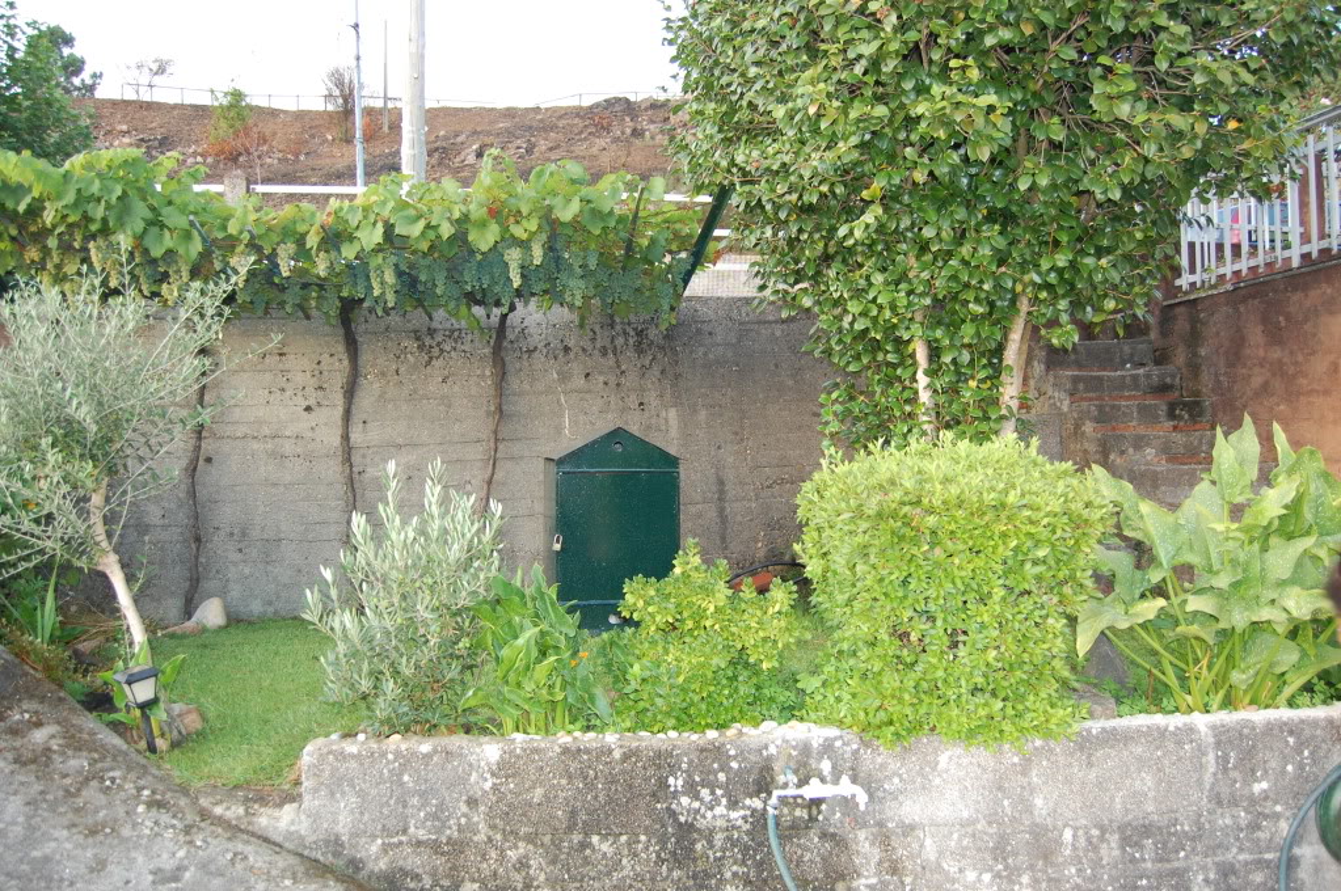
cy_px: 446
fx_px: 1005
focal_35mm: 27
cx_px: 670
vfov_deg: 47.8
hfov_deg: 67.4
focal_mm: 18
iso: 400
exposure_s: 1/60
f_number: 3.5
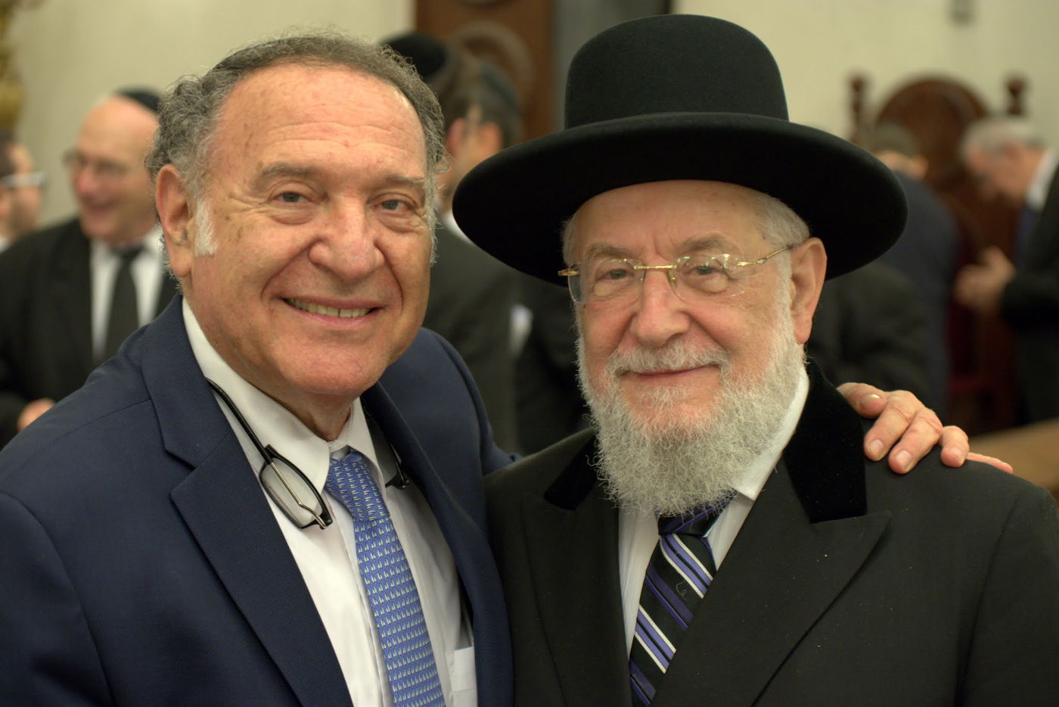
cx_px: 530
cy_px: 354
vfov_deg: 18.2
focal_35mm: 75
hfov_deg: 27.0
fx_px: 2207
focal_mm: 50
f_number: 2.8
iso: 800
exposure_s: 1/50
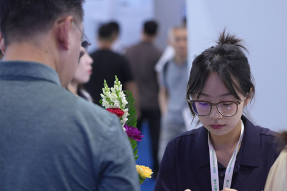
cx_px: 92
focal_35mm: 143
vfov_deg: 9.6
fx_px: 1140
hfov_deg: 14.3
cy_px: 94
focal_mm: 56
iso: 100
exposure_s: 1/100
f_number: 1.7
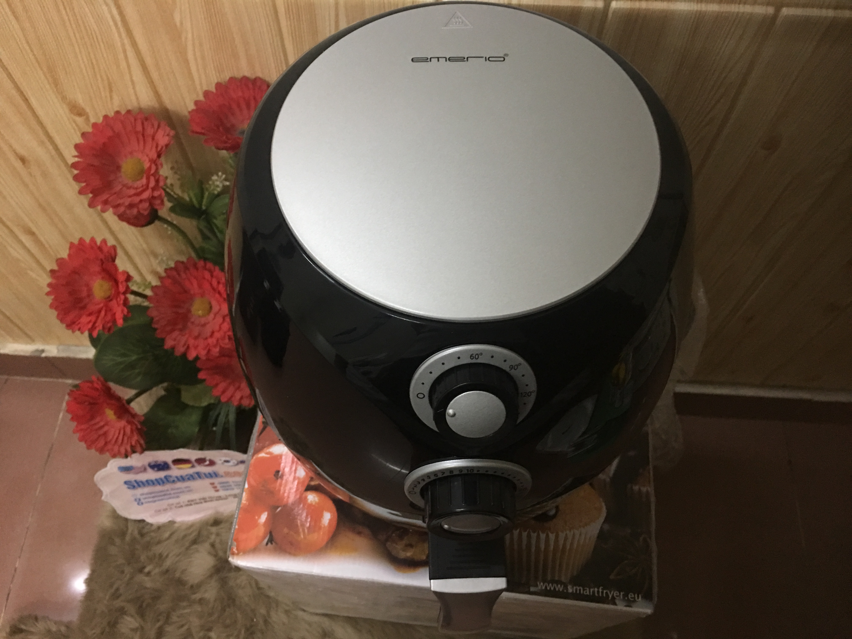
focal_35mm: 29
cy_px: 320
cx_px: 426
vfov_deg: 48.2
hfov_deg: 61.7
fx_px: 714
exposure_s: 1/10
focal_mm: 4.15
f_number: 2.2
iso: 100
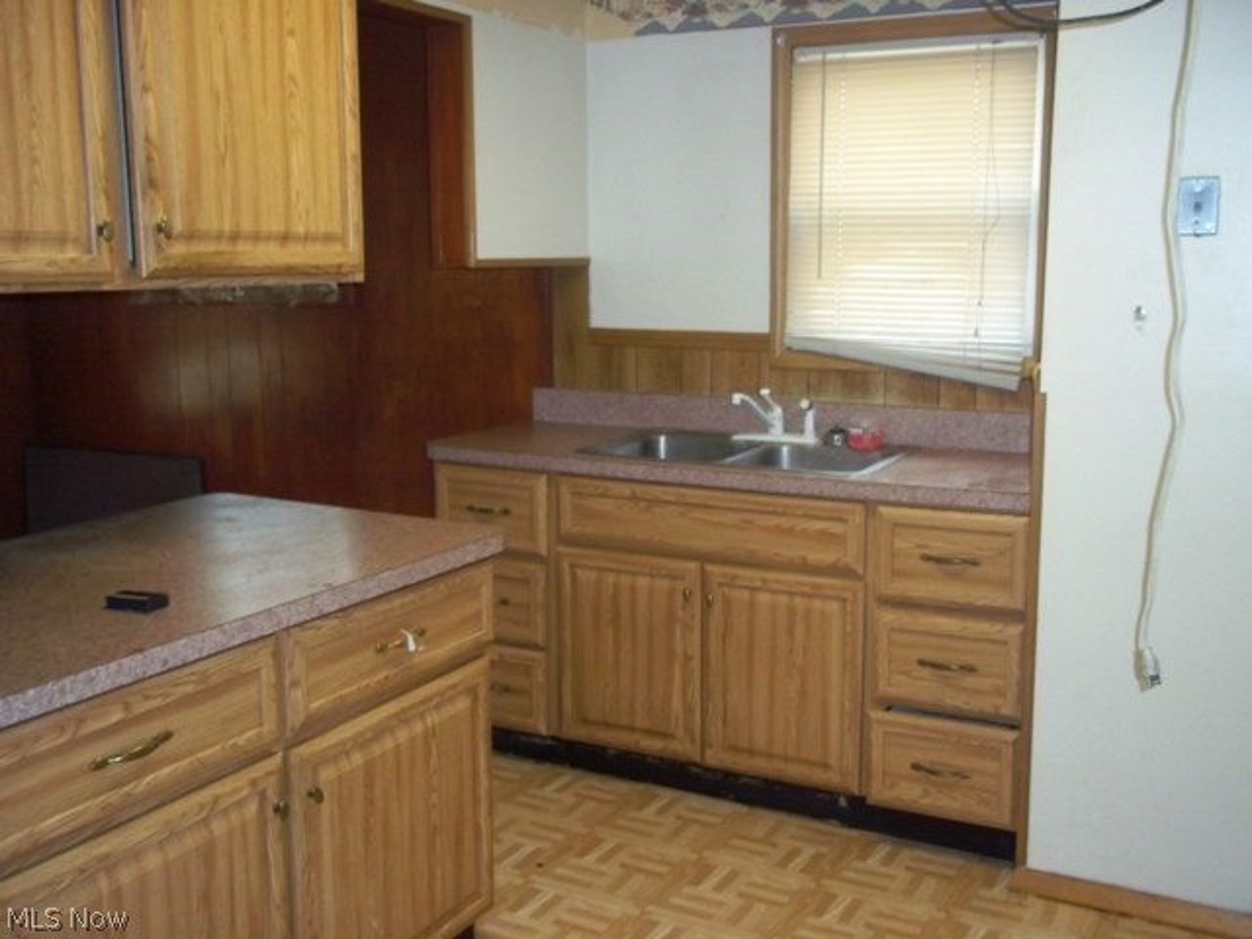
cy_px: 470
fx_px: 1302
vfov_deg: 39.7
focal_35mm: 36
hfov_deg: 51.4
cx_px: 626
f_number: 3.1
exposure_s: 1/30
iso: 320
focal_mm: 6.5
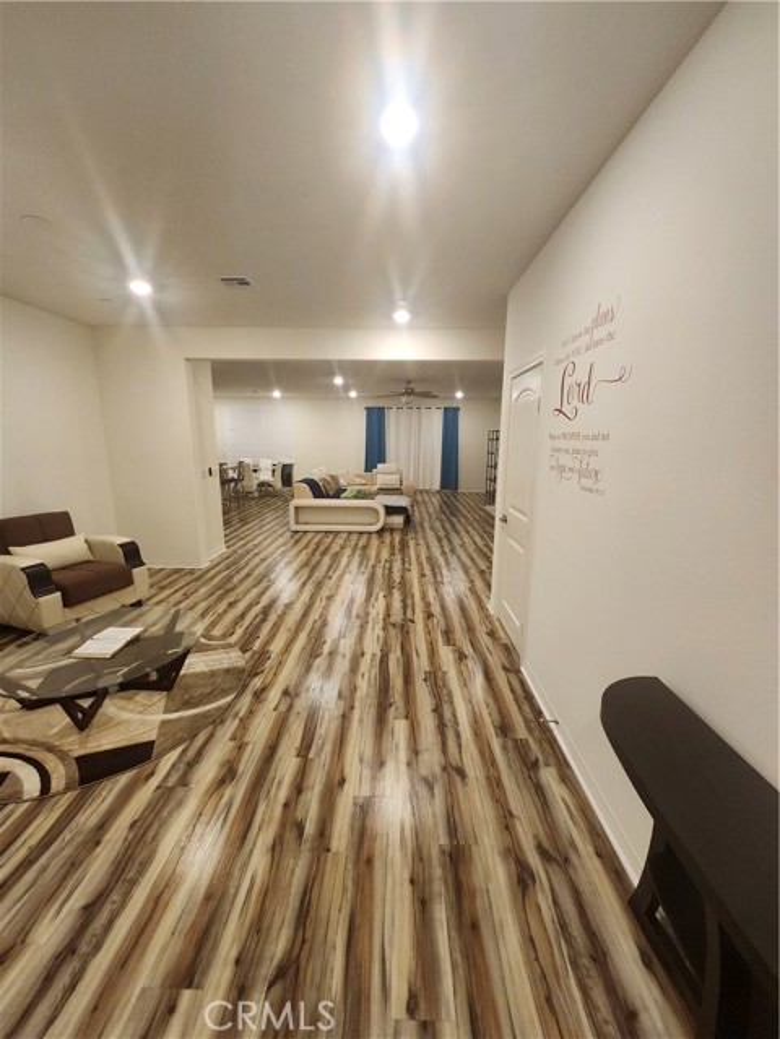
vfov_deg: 106.2
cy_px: 520
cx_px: 390
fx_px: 391
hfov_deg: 89.9
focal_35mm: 13
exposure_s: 1/60
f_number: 2.2
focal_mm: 1.74
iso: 320
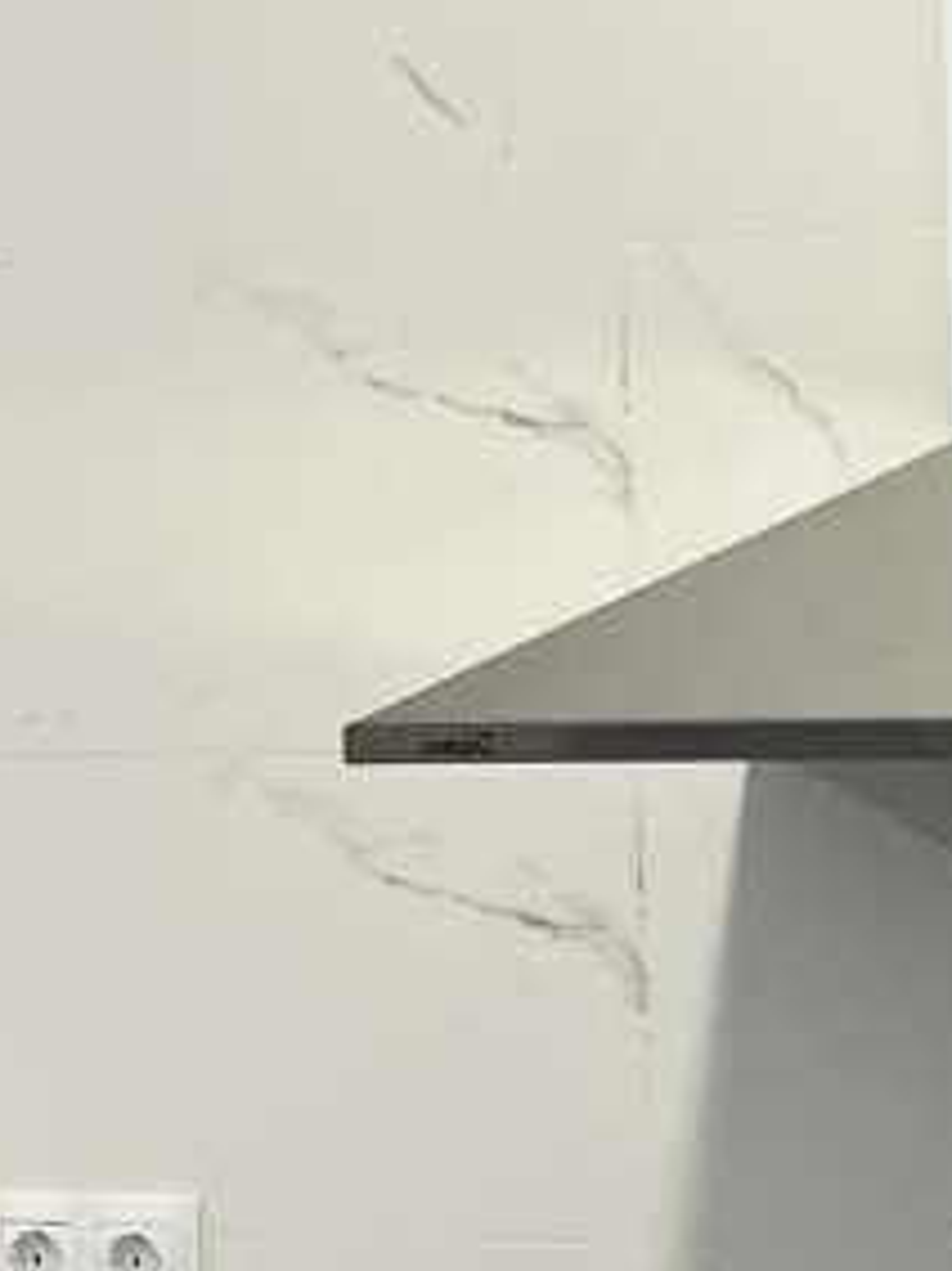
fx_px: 5064
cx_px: 1390
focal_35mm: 138
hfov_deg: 10.4
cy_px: 988
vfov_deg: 14.2
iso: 100
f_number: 1.6
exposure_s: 1/100
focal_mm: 5.1
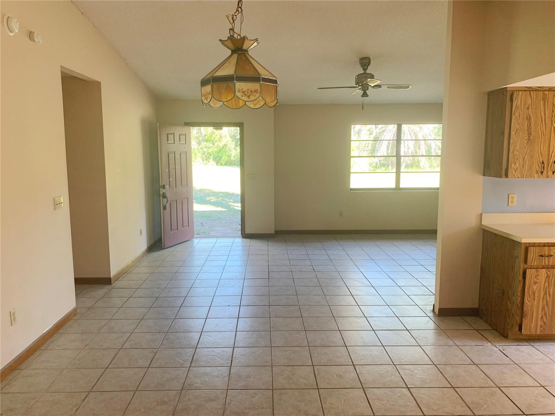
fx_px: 417
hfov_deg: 67.3
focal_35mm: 26
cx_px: 278
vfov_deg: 53.1
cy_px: 208
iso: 100
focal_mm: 4.25
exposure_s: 1/96
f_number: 1.8
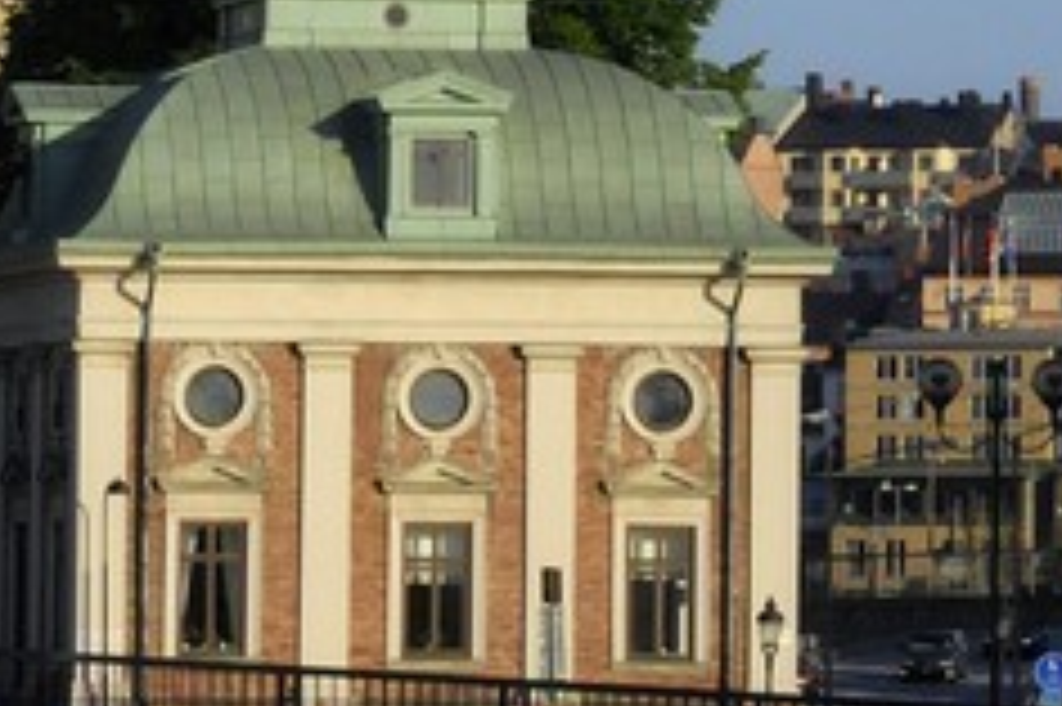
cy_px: 818
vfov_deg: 3.2
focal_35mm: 427
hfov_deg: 4.6
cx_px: -2336
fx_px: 12587
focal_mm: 42
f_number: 11
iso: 100
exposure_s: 1/200
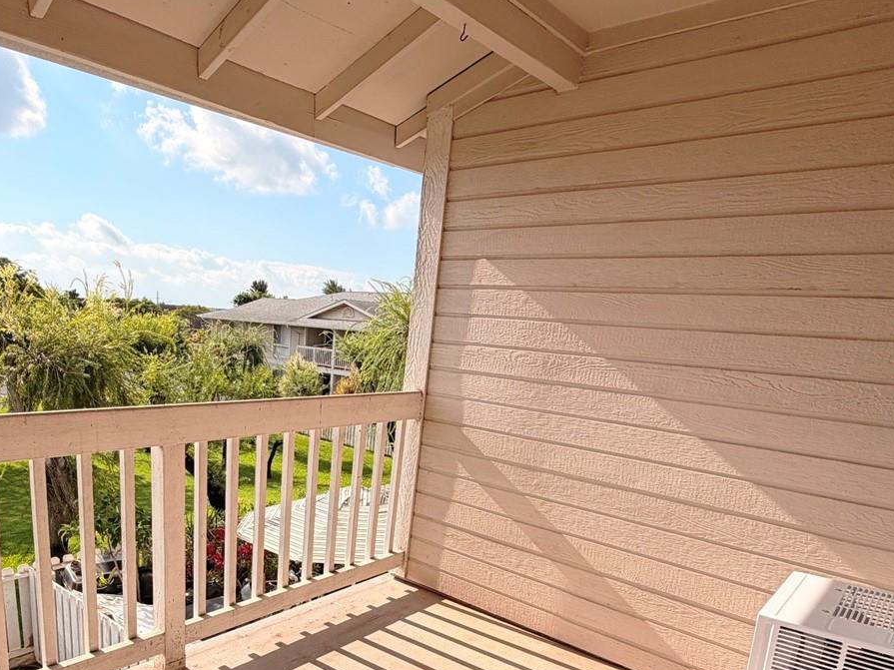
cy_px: 498
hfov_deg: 68.2
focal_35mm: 25
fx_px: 646
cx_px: 330
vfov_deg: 52.6
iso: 25
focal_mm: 2.22
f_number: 2.2
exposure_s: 1/1068
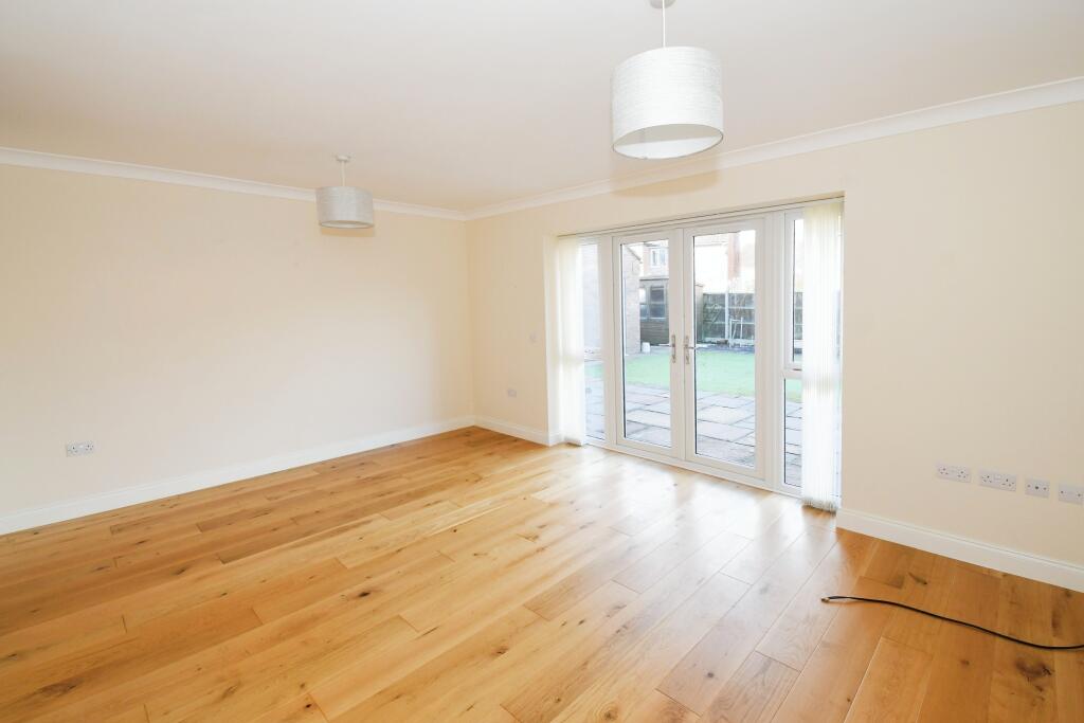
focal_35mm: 15
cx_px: 542
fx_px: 452
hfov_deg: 100.4
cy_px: 362
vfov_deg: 77.3
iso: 800
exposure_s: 1/60
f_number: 7.1
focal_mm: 10
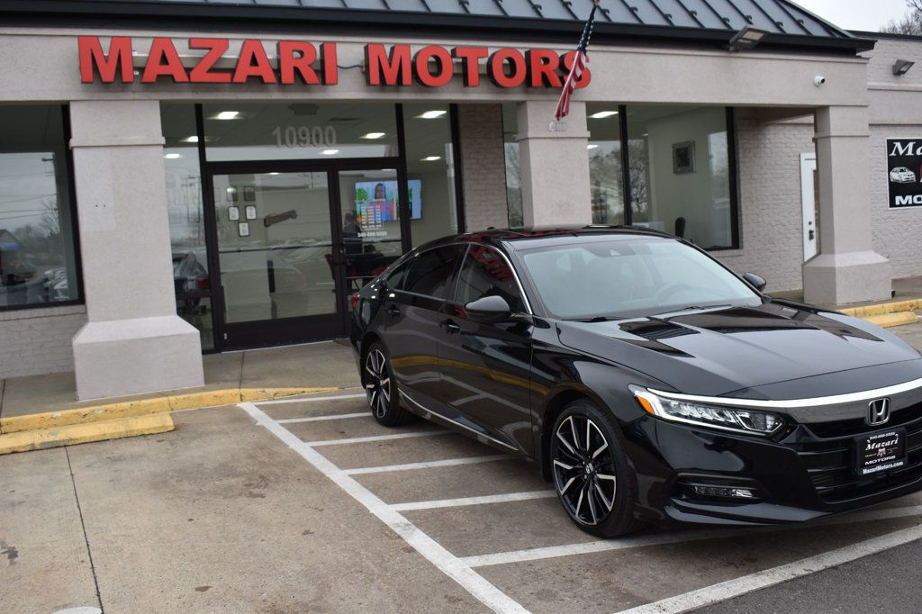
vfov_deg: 36.8
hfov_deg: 53.1
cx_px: 461
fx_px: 922
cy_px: 307
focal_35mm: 36
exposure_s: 1/125
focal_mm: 24
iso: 200
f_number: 5.6
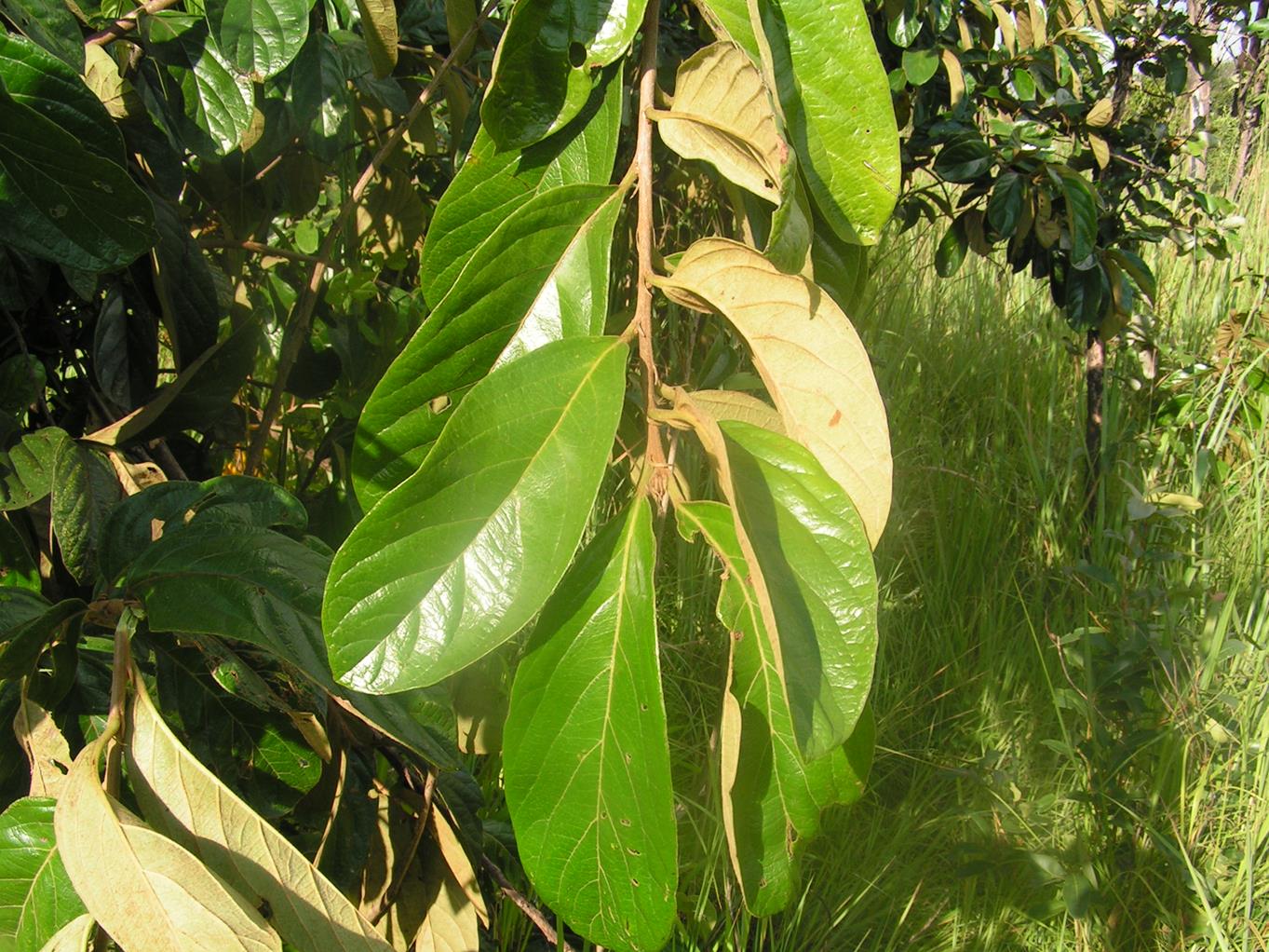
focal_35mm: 38
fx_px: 1393
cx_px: 634
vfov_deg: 37.7
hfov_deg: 49.0
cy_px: 476
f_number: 5.6
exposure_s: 1/125
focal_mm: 6.3
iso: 50
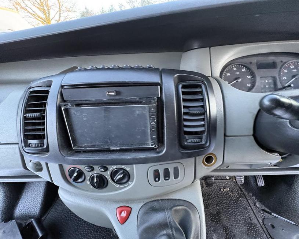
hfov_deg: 96.7
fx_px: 133
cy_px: 122
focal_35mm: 15
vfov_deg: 84.0
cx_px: 159
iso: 640
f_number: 2.2
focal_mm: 2.22
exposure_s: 1/60
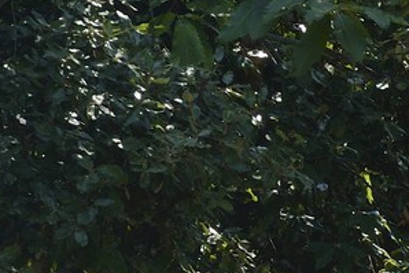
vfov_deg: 1.3
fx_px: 12196
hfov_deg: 1.9
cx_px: 1080
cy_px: 519
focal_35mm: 1073
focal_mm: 200
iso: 400
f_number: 11
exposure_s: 1/250
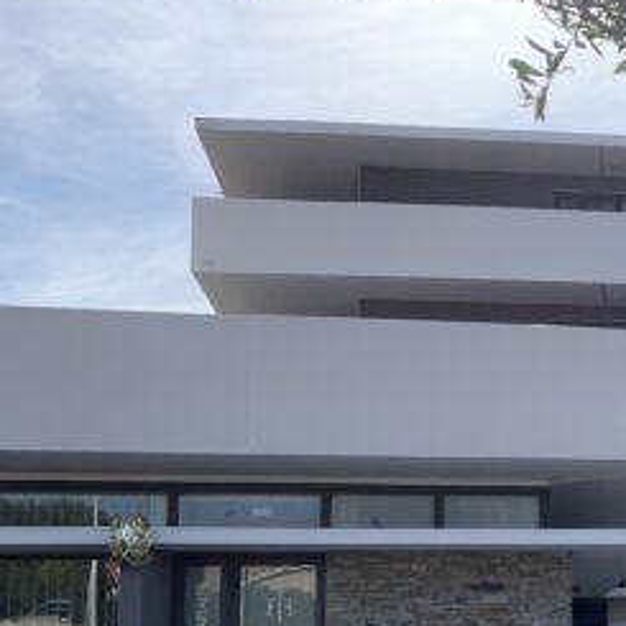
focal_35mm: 72
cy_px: 534
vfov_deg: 23.5
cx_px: 920
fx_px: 1473
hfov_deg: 20.7
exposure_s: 1/1332
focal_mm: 4.25
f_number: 1.8
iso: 25
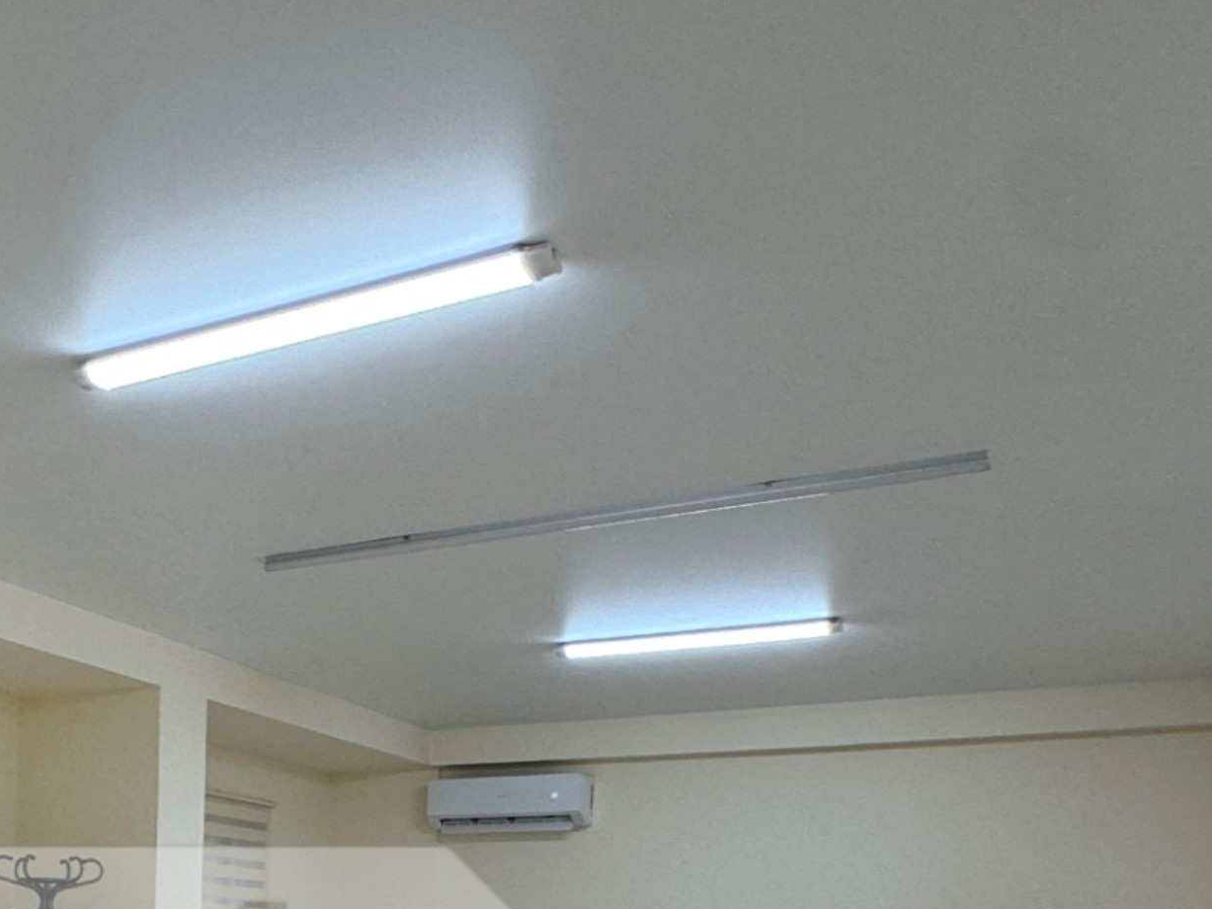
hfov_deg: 37.3
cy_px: 1017
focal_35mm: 46
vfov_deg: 28.4
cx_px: 29
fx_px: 1610
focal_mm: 2.22
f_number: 2.2
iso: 80
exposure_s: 1/100
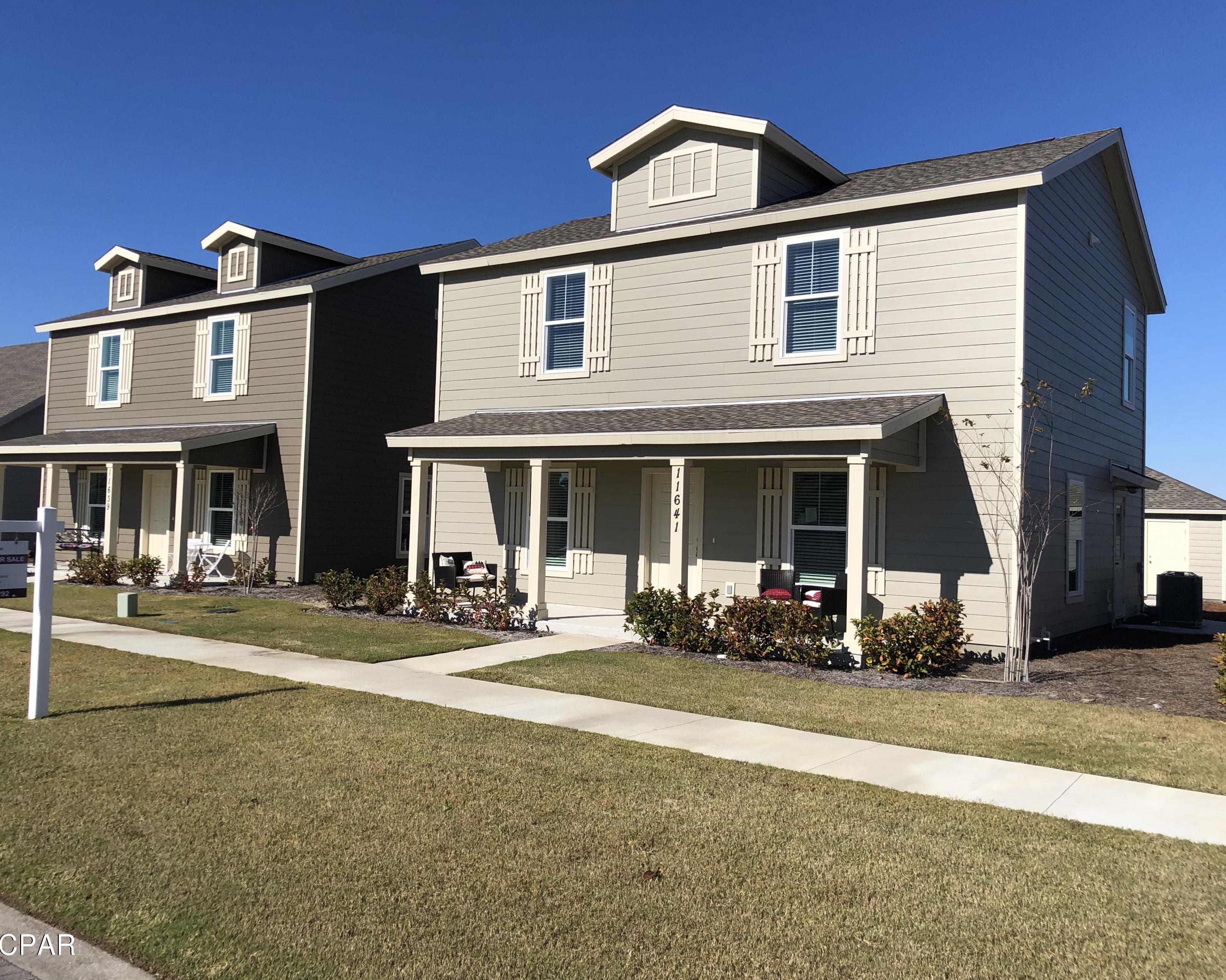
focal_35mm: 30
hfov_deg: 58.7
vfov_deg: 48.5
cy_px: 485
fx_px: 1088
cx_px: 577
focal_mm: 4
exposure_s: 1/3205
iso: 20
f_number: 1.8
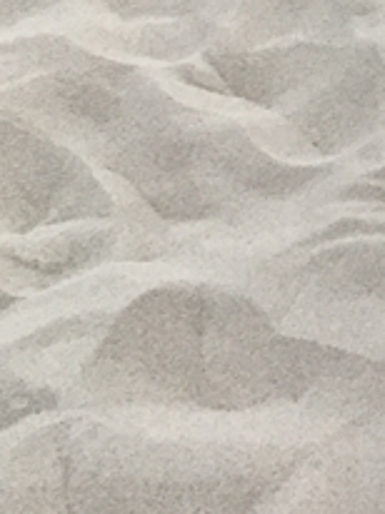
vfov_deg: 13.1
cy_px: -317
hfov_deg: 9.7
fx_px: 2095
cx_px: 818
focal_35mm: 141
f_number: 2.2
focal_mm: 4.15
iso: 25
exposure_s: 1/30
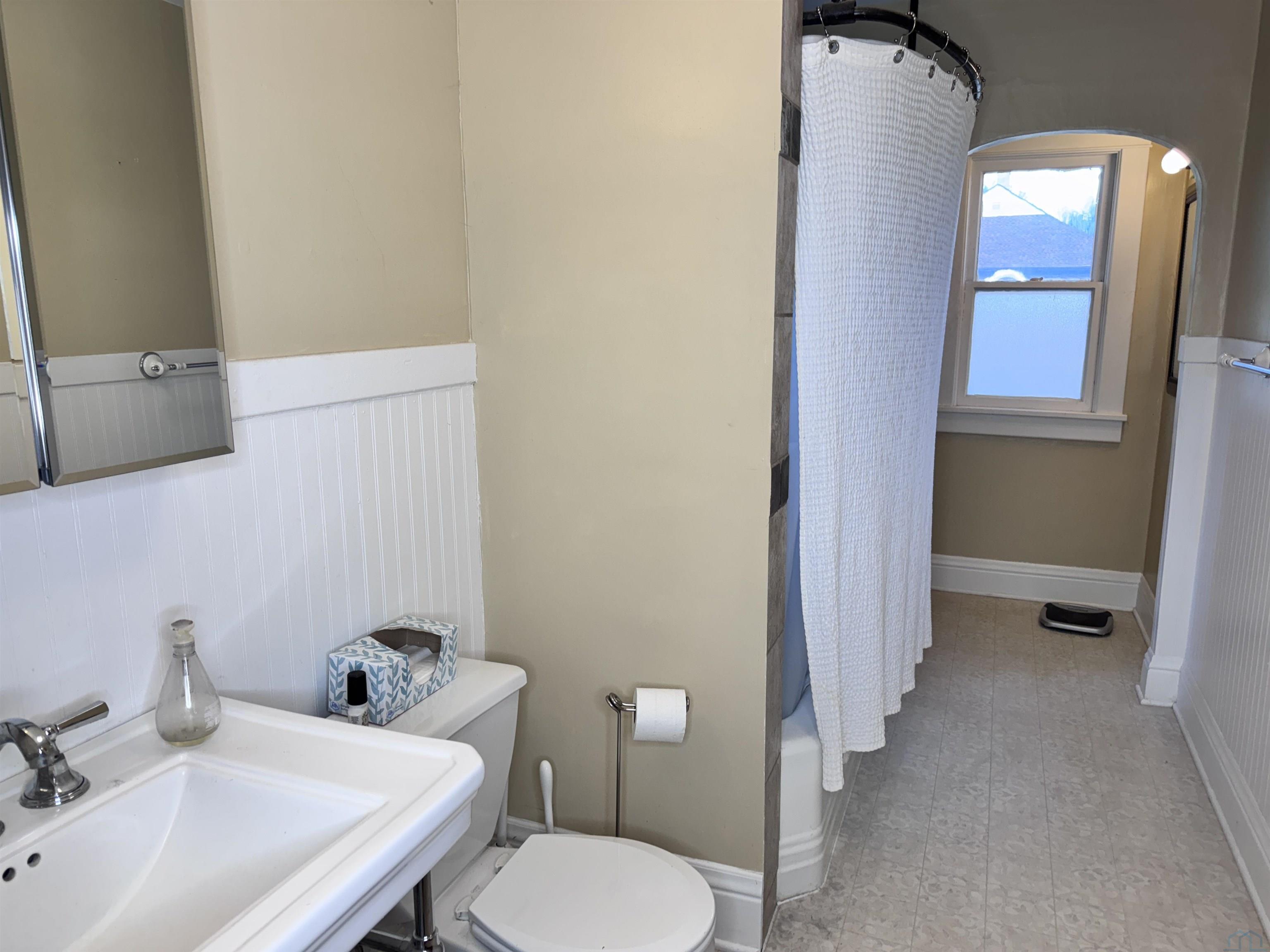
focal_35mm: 24
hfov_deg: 71.6
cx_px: 635
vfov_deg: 56.8
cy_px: 476
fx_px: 881
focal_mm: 6.76
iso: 50
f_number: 1.78
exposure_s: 1/135
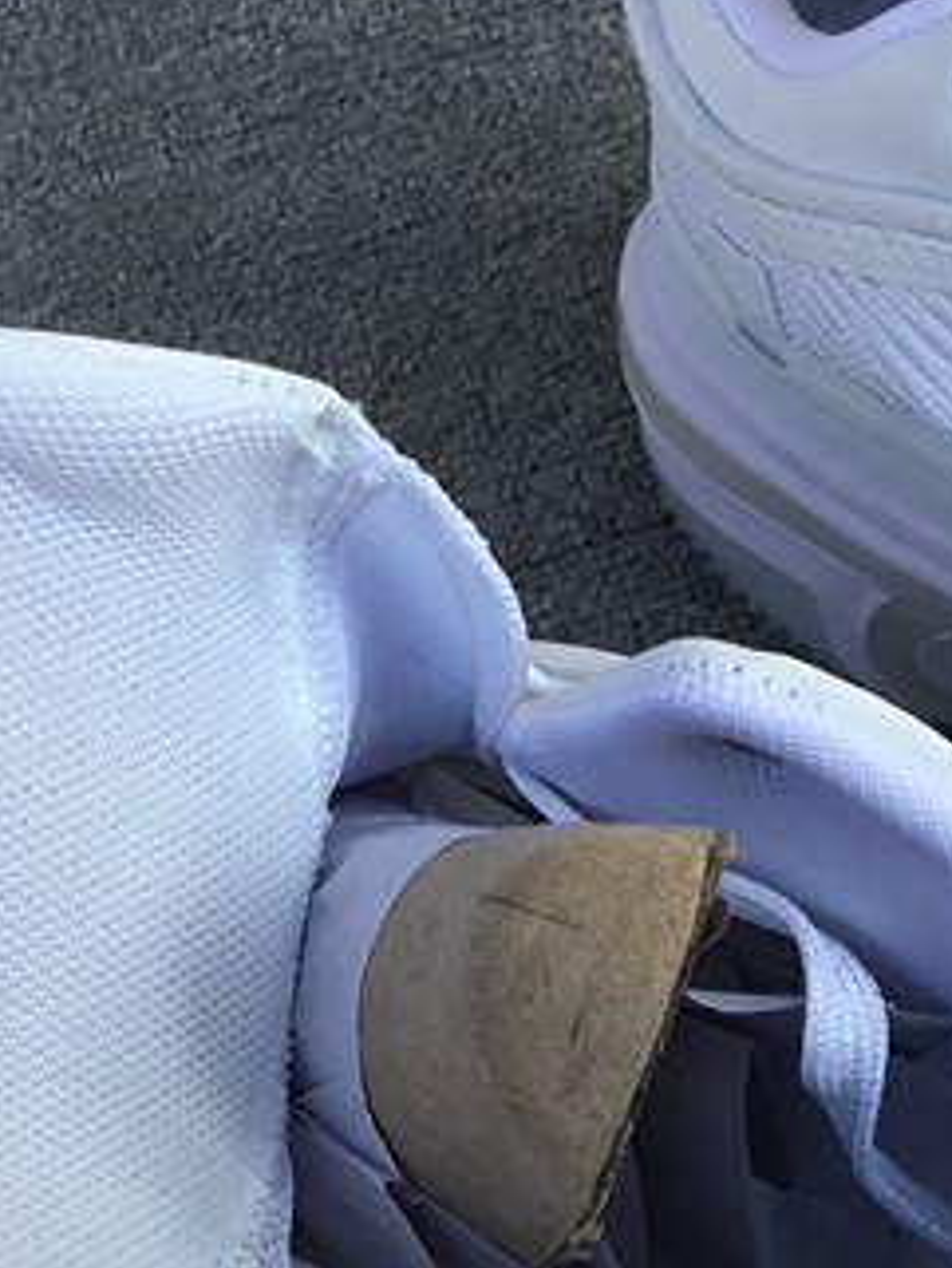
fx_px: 3188
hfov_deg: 17.0
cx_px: 415
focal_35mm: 87
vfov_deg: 22.0
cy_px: 1120
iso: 25
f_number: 2.4
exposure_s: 1/547
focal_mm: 3.3
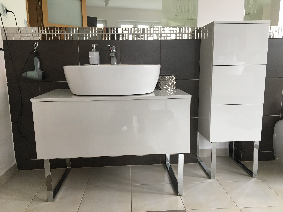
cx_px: 142
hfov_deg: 61.7
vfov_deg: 48.2
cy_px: 106
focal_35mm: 29
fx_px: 237
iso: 40
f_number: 2.2
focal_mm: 4.15
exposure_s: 1/33
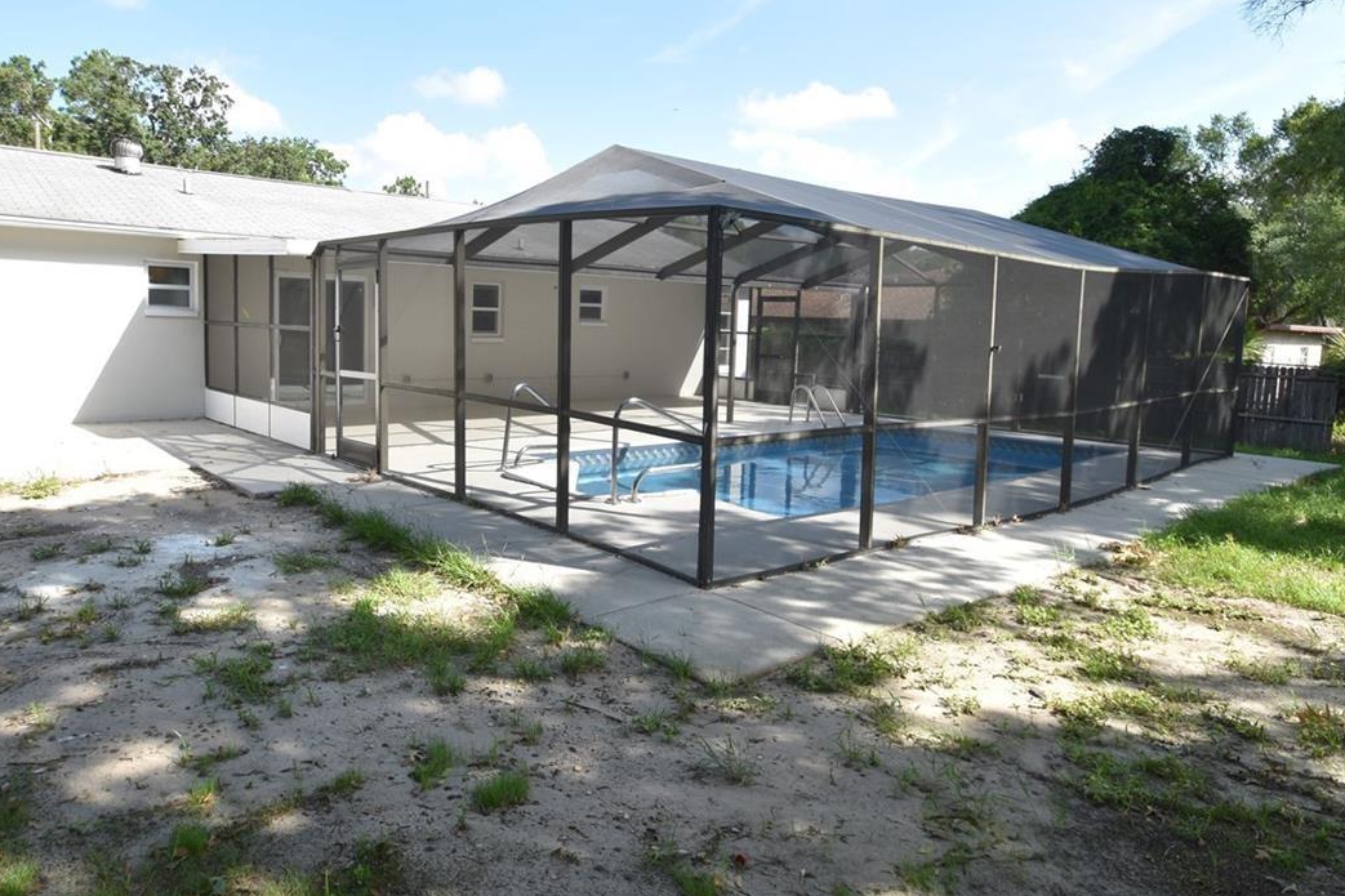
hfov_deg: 75.6
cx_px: 570
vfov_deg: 54.9
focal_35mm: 23
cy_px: 393
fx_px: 859
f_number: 8
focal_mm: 10
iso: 220
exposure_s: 1/250
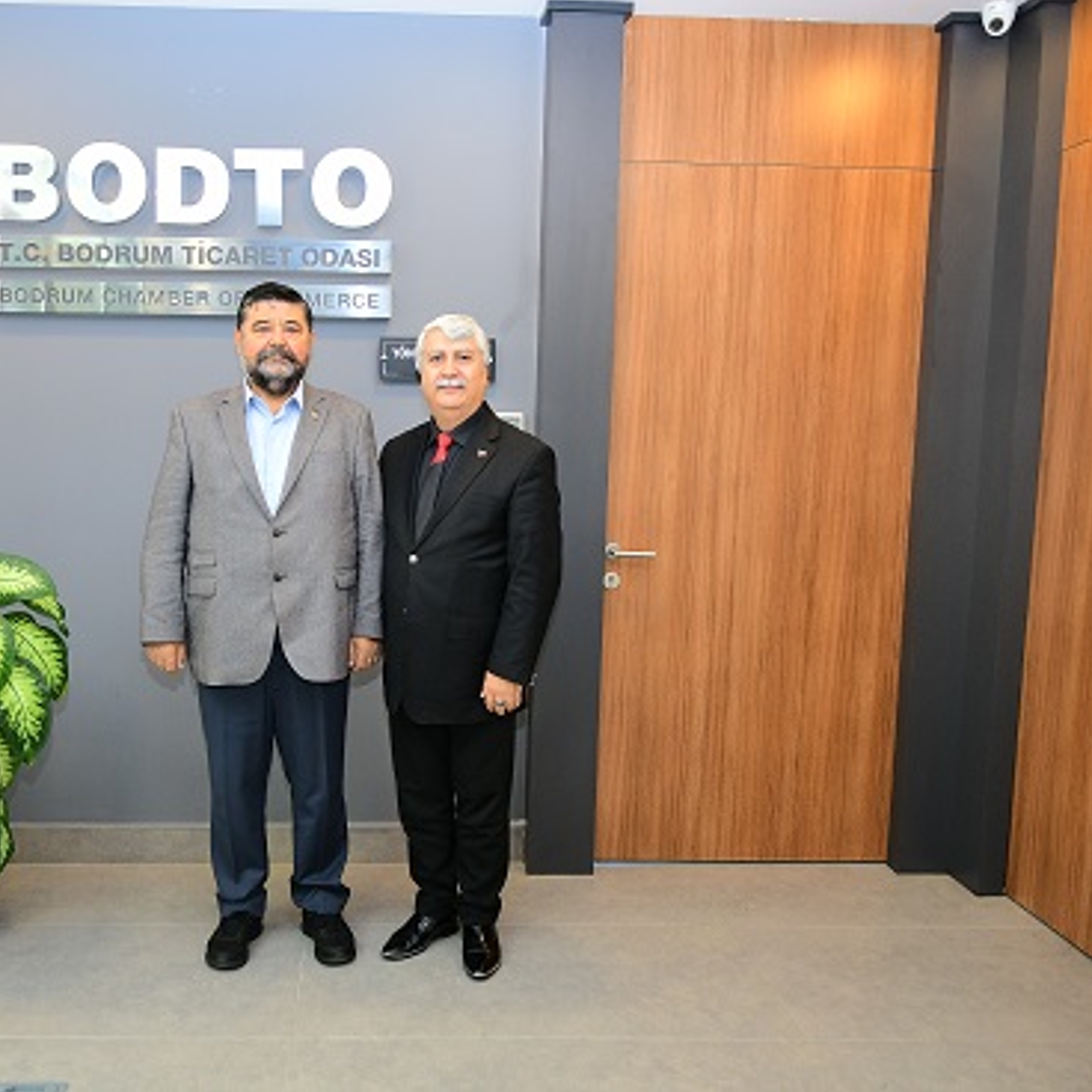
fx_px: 1106
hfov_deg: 51.9
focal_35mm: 31
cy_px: 542
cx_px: 401
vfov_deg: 52.5
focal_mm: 16
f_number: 2.8
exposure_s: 1/125
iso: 720
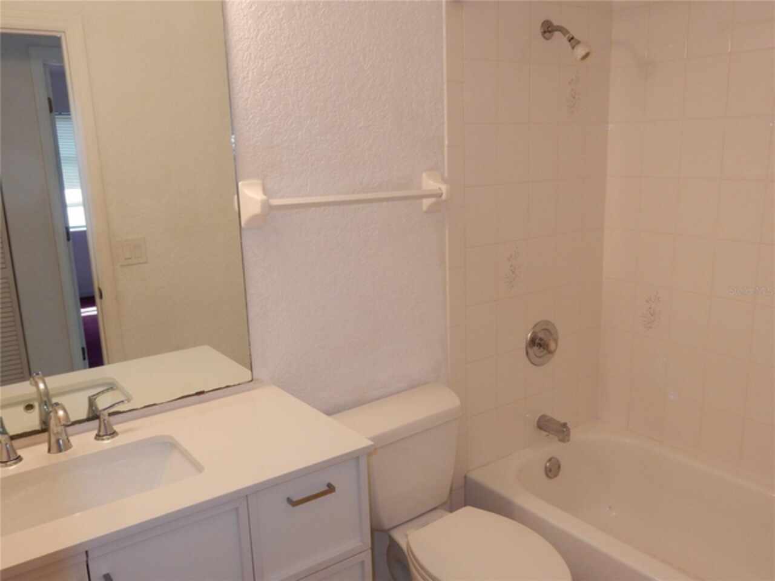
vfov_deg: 46.8
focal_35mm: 30
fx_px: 672
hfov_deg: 60.0
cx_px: 388
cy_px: 290
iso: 160
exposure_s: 1/30
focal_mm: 5.4
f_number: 4
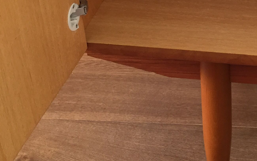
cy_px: -7
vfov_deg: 16.5
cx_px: 236
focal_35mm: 77
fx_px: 539
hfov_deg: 25.9
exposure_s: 1/33
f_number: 2.2
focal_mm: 4.15
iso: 125
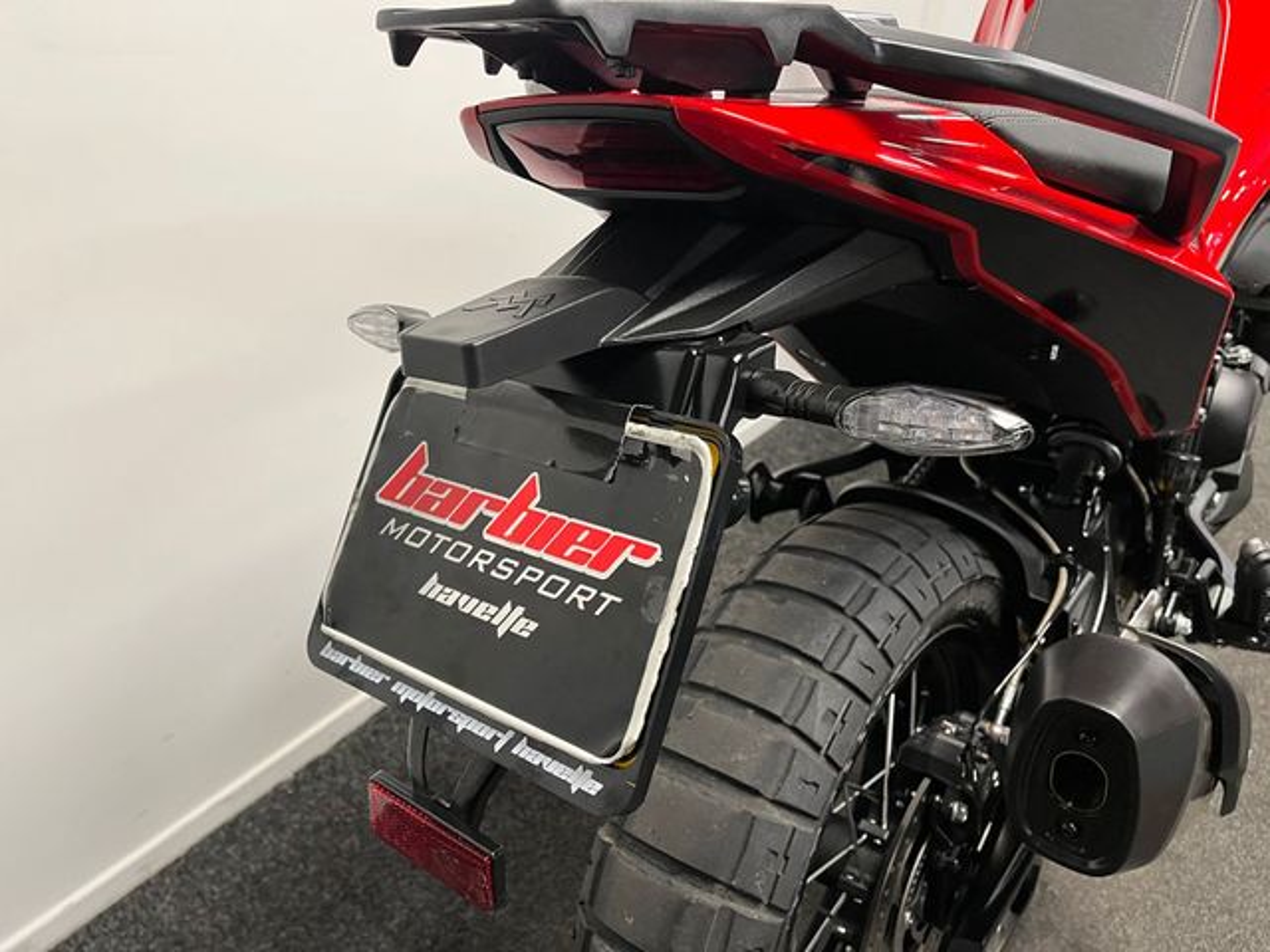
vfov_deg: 53.1
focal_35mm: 26
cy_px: 476
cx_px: 635
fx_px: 954
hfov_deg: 67.3
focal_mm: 5.1
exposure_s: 1/50
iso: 160
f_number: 1.6
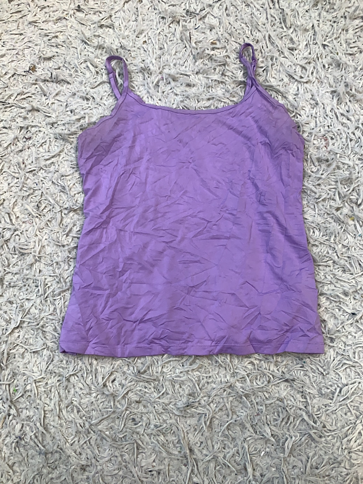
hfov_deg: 53.1
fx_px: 364
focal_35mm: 26
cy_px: 242
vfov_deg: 67.3
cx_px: 182
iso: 40
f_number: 1.8
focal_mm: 4.25
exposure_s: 1/100
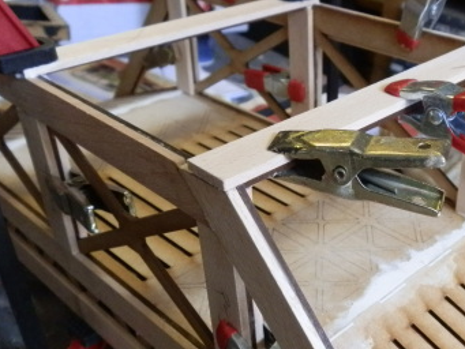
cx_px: 337
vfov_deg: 32.8
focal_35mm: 44
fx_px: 591
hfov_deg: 41.9
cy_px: 209
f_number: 3.1
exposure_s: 1/100
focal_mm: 5
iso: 400
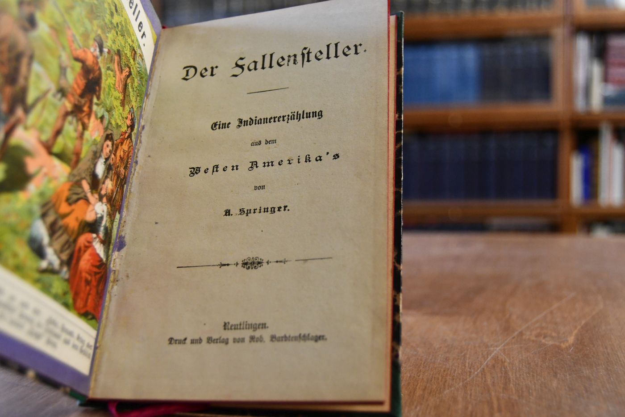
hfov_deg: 49.6
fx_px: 677
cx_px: 312
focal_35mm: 39
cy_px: 208
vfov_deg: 34.2
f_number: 4
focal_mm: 26
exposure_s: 1/125
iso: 1600
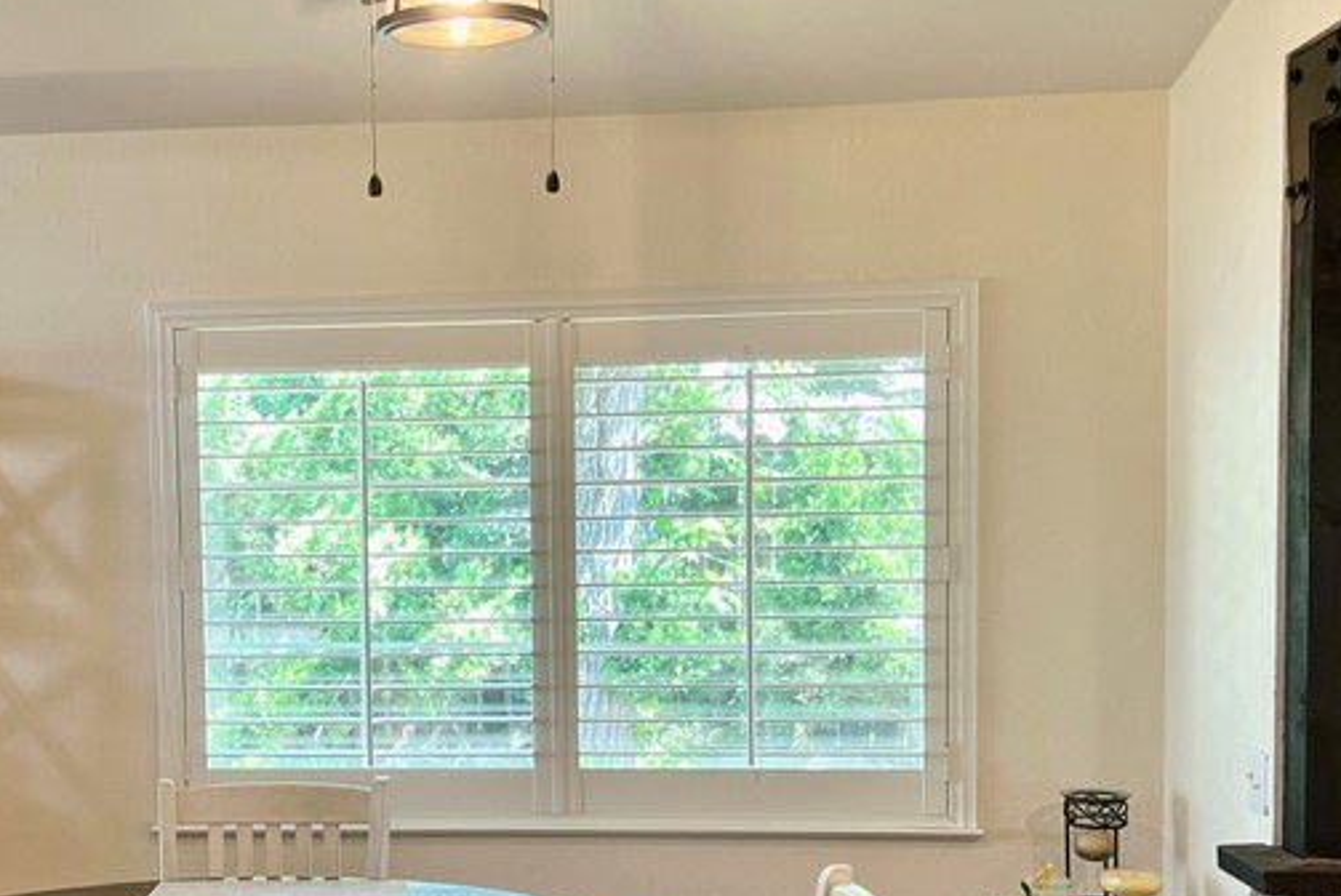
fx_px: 2050
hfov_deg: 35.8
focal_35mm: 55
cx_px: 424
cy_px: 587
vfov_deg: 24.5
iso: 80
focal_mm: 5.7
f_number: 1.5
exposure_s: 1/60
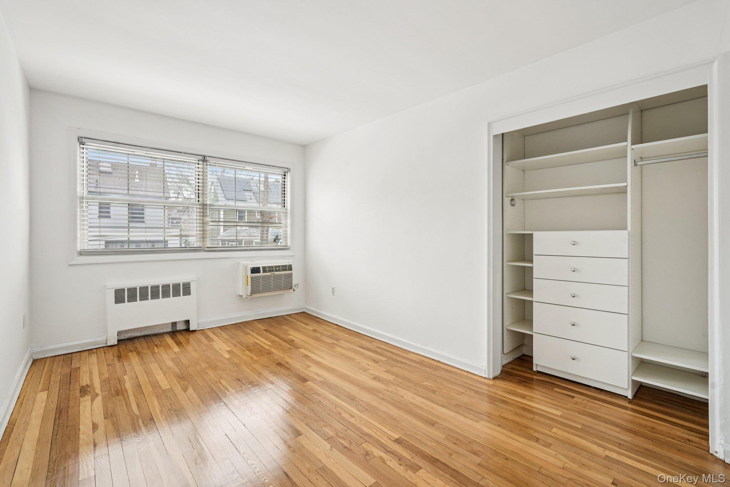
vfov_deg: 73.7
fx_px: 324
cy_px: 244
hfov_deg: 96.7
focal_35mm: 16
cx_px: 365
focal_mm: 16
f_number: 8
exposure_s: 1/8
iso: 400
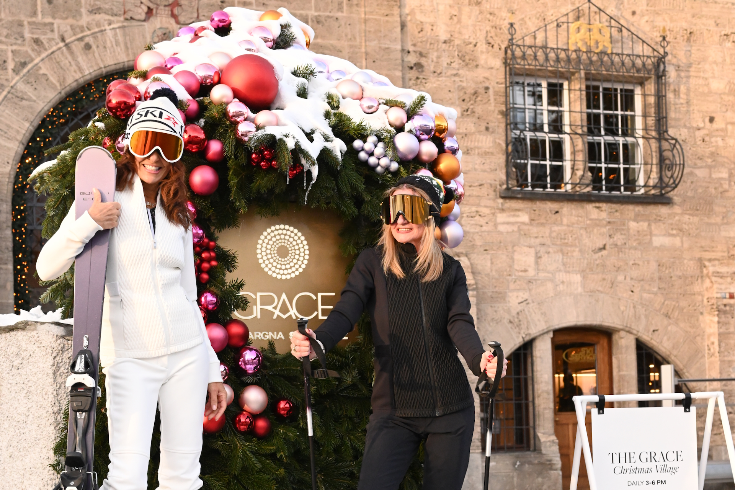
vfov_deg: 27.0
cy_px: 245
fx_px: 1021
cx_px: 368
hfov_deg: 39.6
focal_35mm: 50
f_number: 6.3
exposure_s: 1/1000
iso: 4000
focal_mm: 50
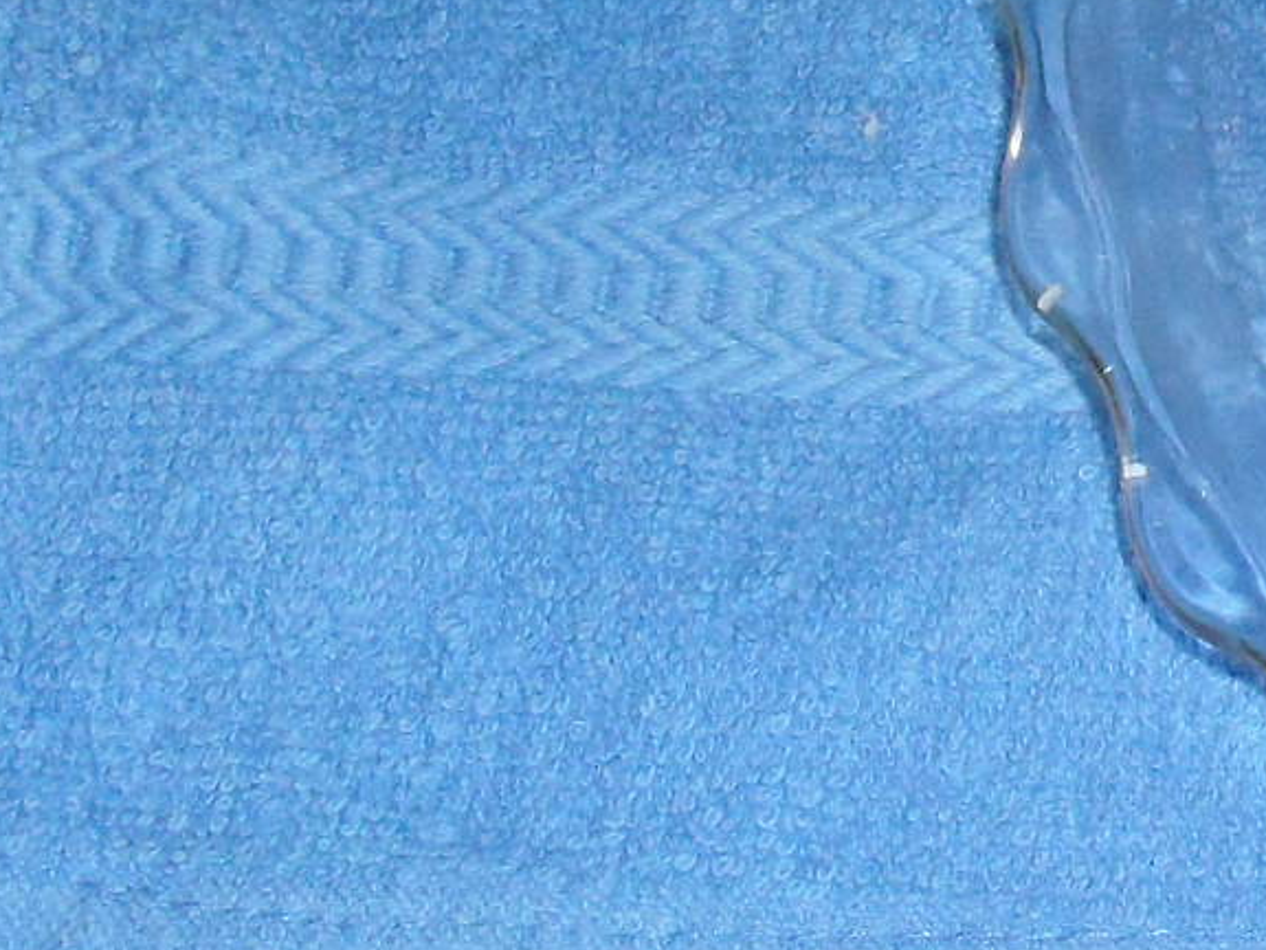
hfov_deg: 13.7
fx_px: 4937
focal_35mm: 135
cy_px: -202
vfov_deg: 10.8
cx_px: 1888
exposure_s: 1/45
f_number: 2.8
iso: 200
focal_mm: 6.3
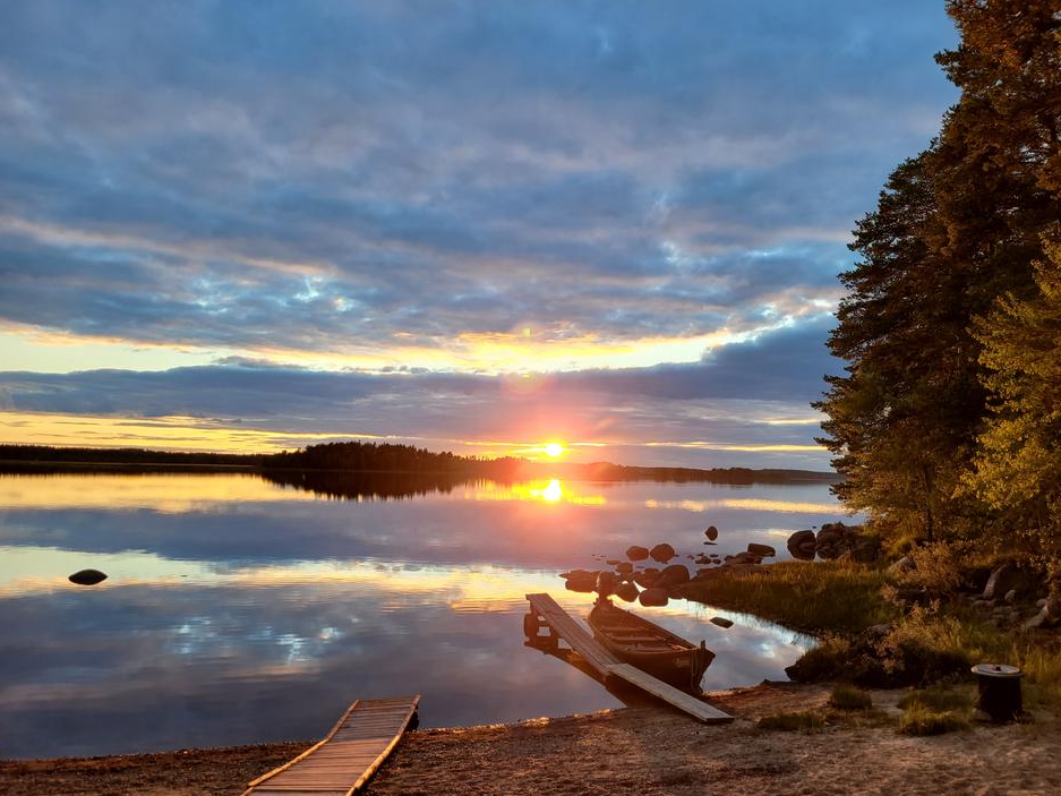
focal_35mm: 27
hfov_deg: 65.3
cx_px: 544
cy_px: 406
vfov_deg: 51.4
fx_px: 828
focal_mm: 5.4
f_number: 1.8
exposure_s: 1/262
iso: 40
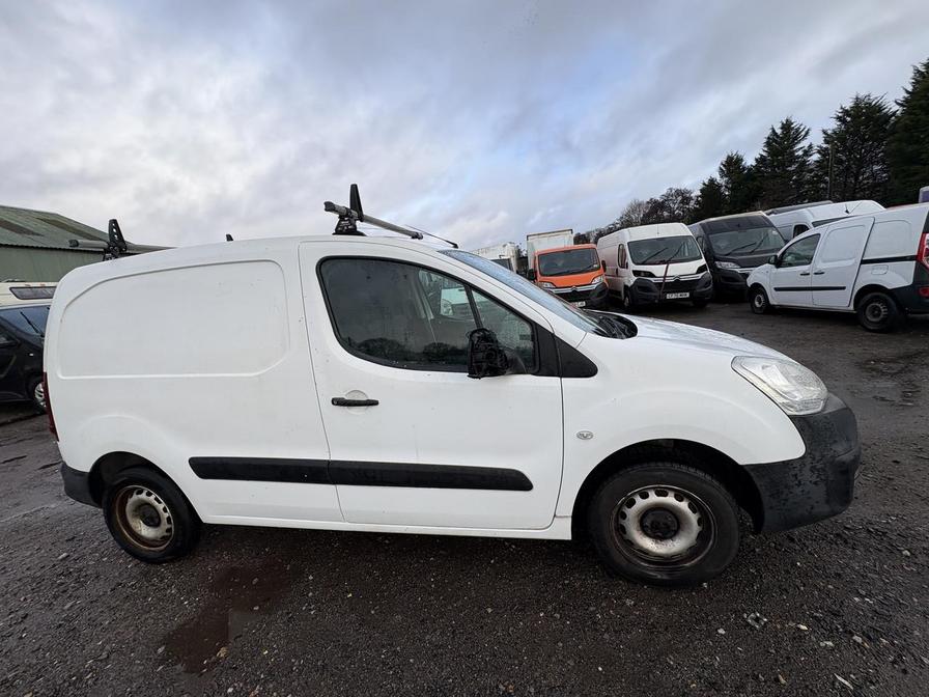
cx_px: 464
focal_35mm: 14
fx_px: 376
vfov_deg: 85.7
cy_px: 348
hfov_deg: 102.1
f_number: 2.2
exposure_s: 1/652
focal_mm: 2.22
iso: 40
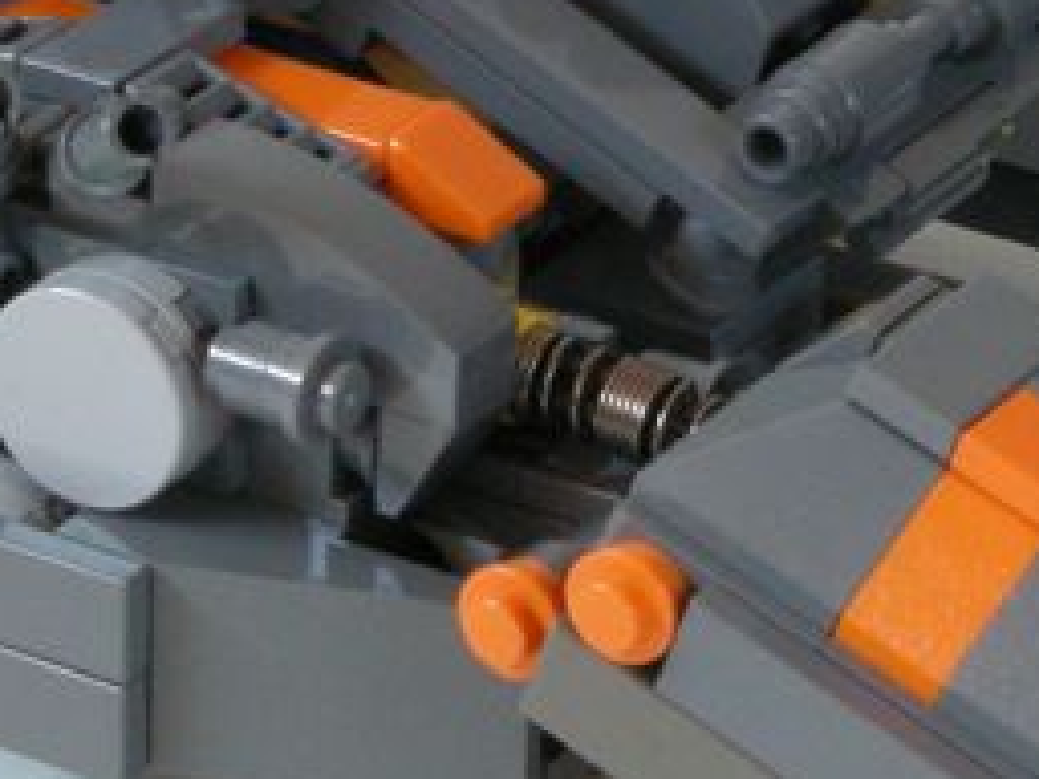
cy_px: 16
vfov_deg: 4.9
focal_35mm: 300
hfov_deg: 6.6
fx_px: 9005
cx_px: 515
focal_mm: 15.7
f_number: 7.6
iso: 200
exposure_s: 1/2.9
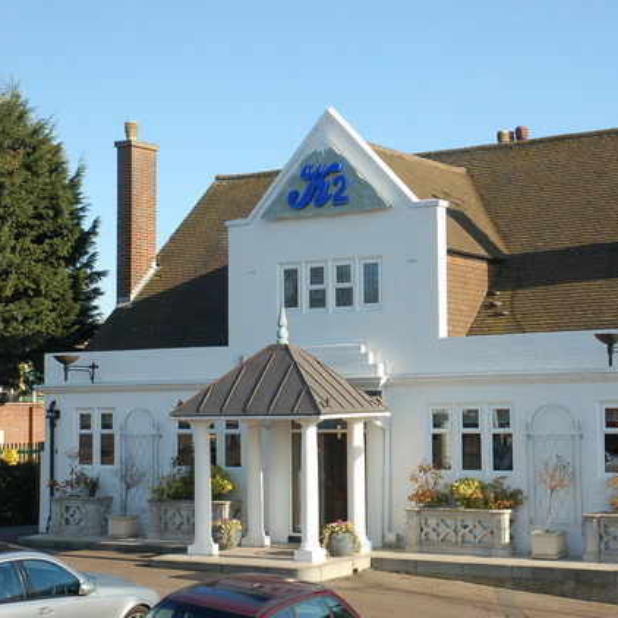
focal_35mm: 68
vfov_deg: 25.5
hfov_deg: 25.3
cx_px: 441
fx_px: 1366
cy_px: 308
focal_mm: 35
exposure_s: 1/250
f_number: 10
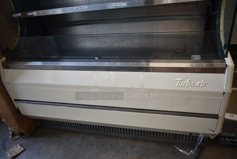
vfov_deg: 48.0
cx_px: 118
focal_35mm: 27
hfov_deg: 67.3
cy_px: 80
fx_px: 178
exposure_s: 1/30
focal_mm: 18
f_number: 3.5
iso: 160
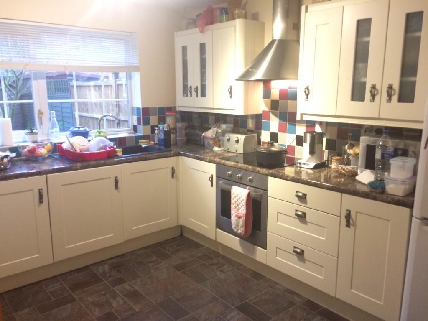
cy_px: 160
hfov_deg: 61.7
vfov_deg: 48.2
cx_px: 214
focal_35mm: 29
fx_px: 359
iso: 320
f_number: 2.2
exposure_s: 1/20
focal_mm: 4.15
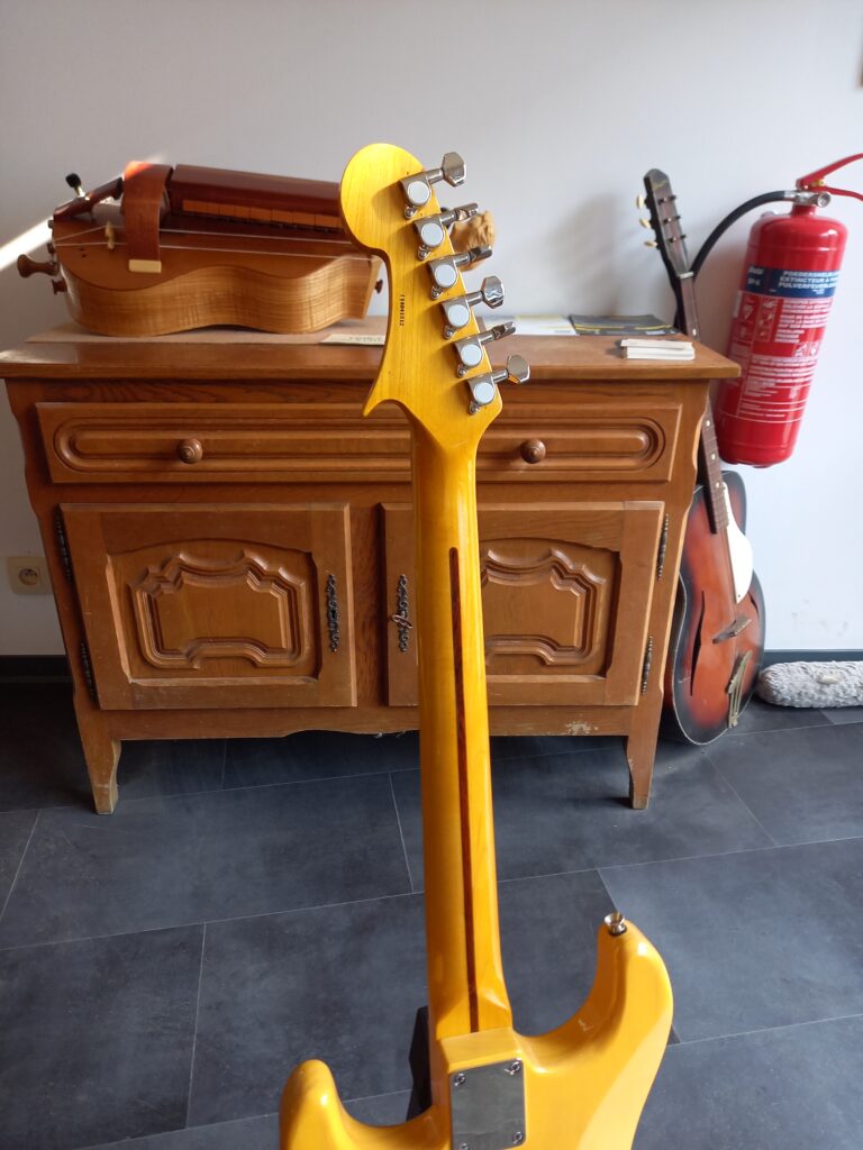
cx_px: 432
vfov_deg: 69.4
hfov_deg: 54.9
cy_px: 575
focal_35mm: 25
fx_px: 831
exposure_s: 1/50
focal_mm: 4.65
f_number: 1.8
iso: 125
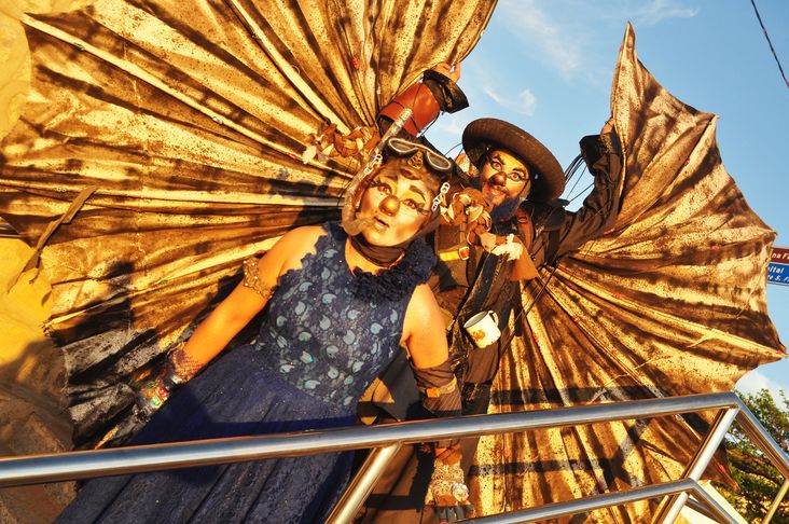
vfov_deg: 29.8
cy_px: 262
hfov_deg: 43.7
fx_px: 985
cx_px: 394
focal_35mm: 45
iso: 400
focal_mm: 30
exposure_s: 1/200
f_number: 9
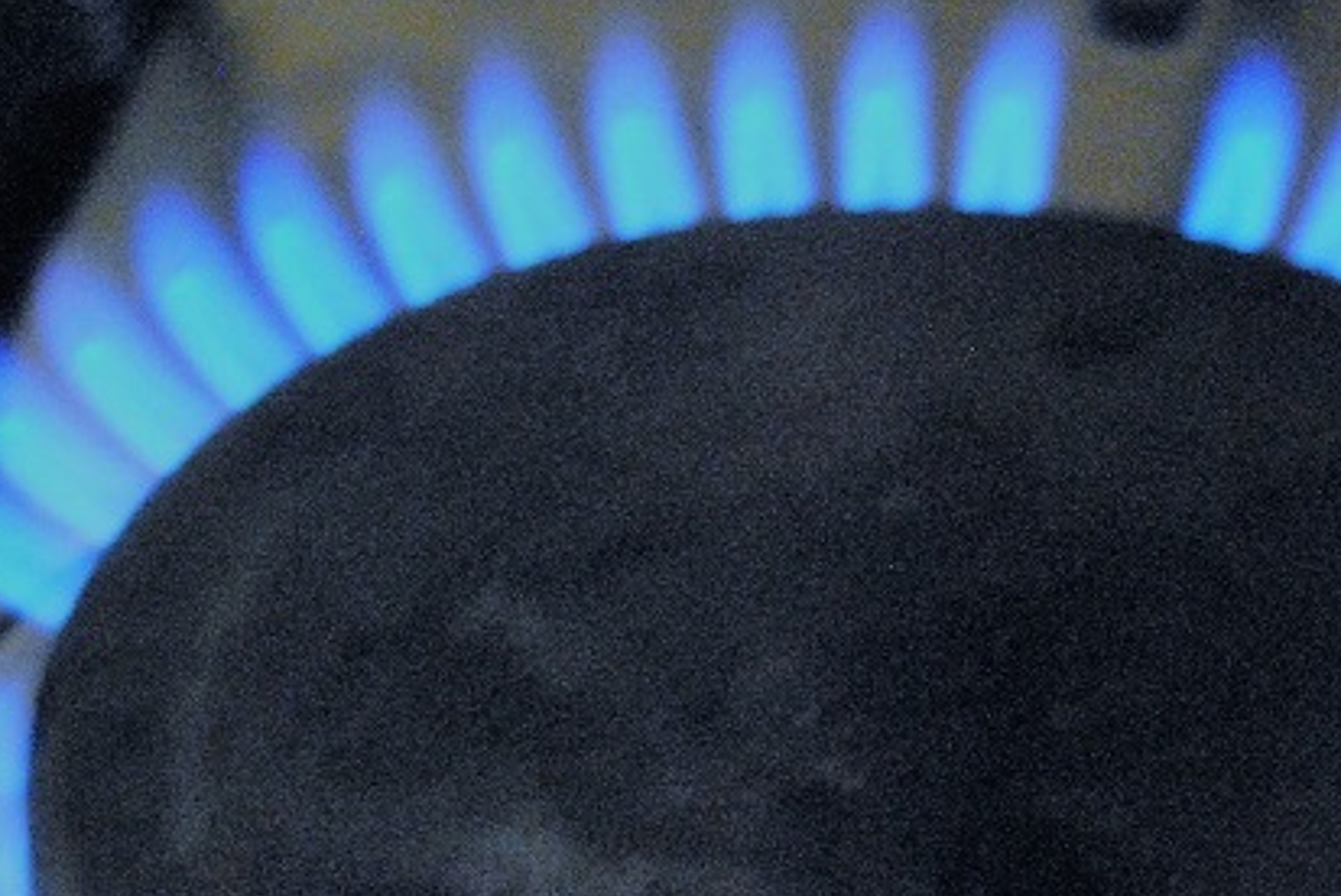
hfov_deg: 14.8
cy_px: 917
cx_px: 847
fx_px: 5144
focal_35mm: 138
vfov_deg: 9.9
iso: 1600
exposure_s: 1/6
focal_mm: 38
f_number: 4.5
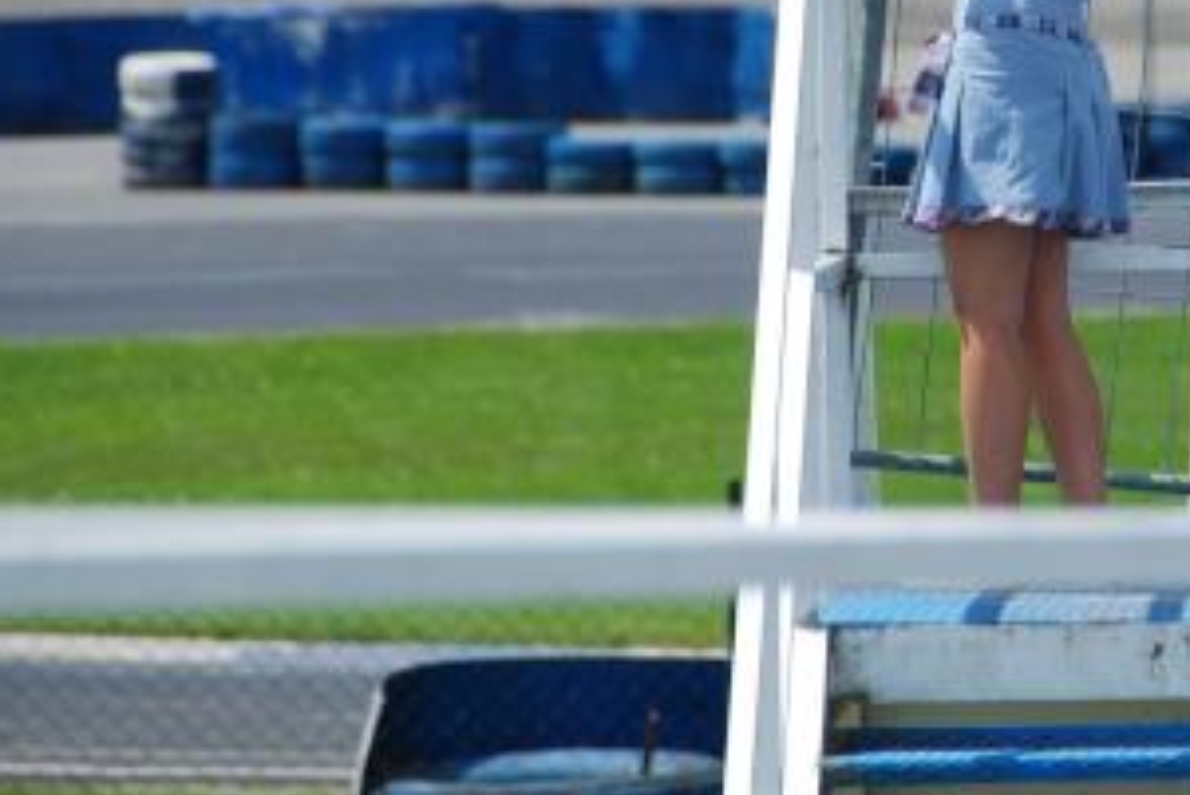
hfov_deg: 3.2
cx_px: 1024
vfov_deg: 2.2
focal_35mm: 638
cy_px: 127
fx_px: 21099
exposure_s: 1/400
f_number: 5.6
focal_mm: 200
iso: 100
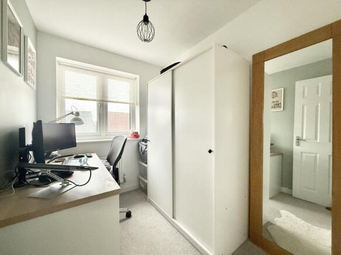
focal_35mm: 14
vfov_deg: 85.7
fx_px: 138
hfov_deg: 102.1
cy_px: 128
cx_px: 170
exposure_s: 1/99
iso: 320
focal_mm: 2.22
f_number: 2.2
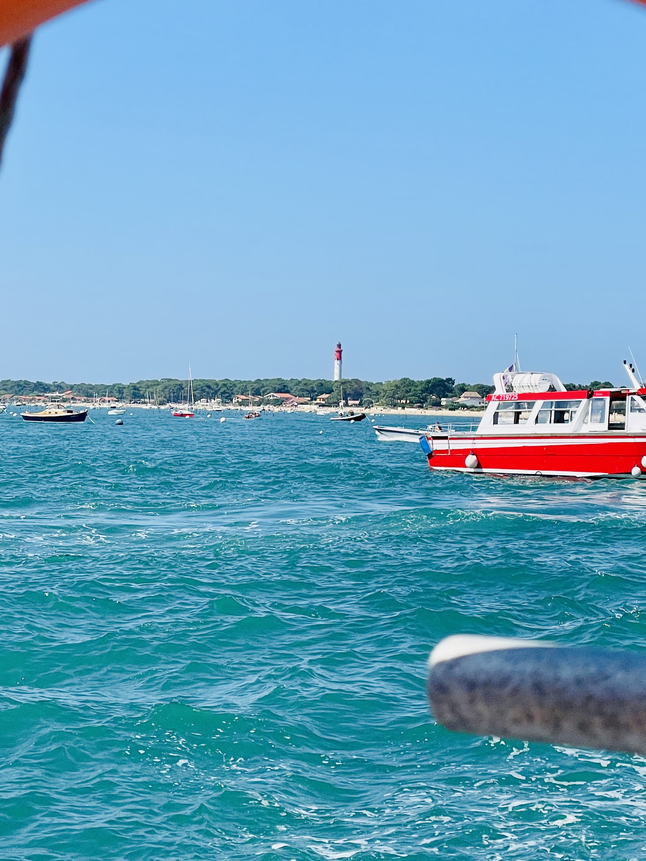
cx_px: 319
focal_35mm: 78
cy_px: 288
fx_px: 1941
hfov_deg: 18.9
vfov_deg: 24.9
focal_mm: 6
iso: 25
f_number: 2
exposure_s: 1/2817
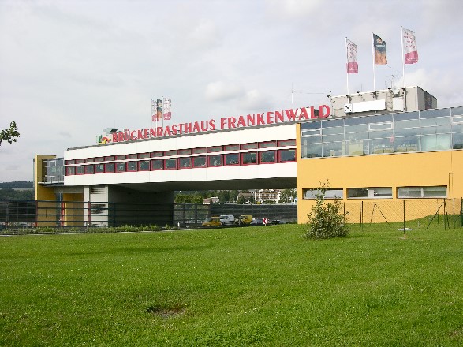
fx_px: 468
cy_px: 174
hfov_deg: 52.6
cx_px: 232
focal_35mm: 35
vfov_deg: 40.7
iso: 50
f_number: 8
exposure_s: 1/159
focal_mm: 8.9
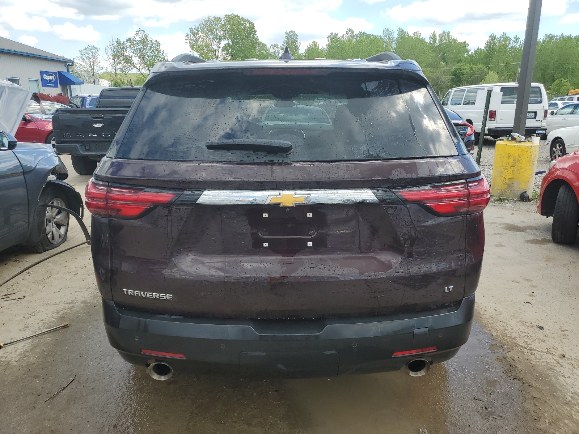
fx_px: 435
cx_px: 290
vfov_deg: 53.1
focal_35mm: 26
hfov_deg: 67.3
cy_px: 217
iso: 50
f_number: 1.5
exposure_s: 1/1429
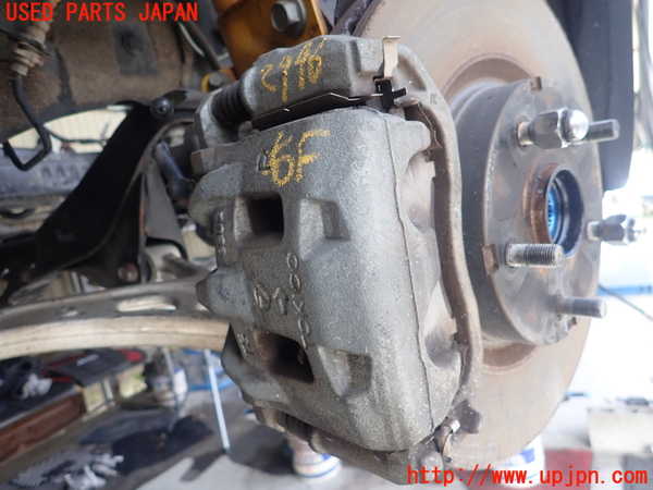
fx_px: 472
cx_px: 326
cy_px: 245
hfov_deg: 69.4
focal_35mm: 25
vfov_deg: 54.9
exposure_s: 1/30
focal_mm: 4.5
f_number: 2
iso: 200
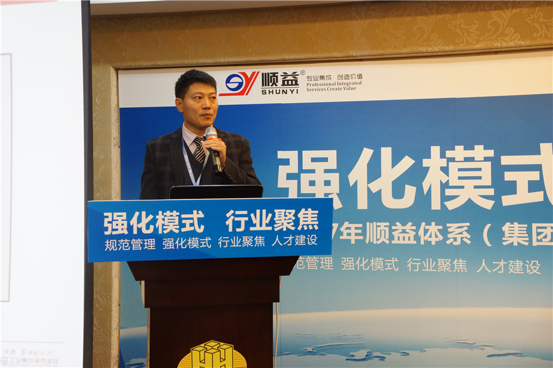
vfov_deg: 28.1
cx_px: 276
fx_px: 737
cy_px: 184
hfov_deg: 41.1
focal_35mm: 48
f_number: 5.6
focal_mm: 32
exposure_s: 1/20
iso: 800
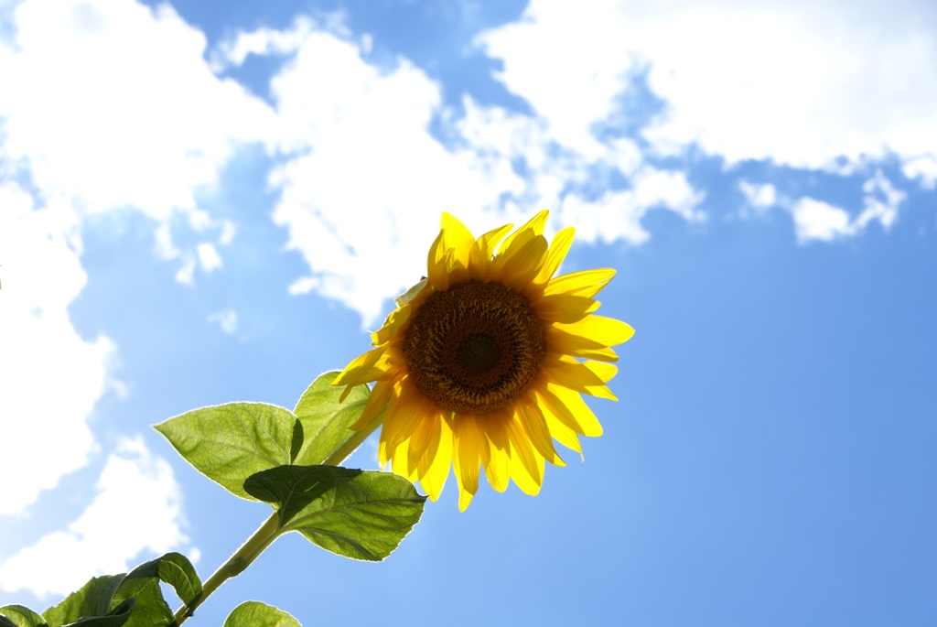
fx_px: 2736
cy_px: 314
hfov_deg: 19.4
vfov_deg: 13.1
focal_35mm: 105
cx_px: 468
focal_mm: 70
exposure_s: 1/100
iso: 100
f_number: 16
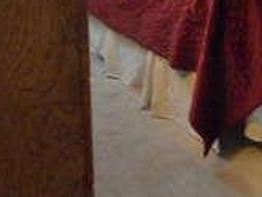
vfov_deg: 13.8
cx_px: 313
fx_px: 735
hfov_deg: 19.1
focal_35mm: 97
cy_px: -146
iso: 560
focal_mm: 4.5
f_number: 3.7
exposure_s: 1/8
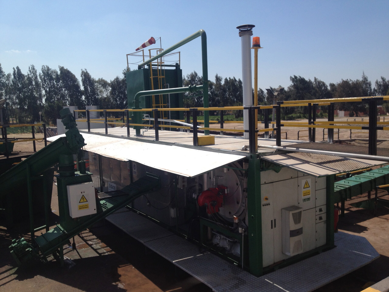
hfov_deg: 52.6
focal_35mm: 35
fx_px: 393
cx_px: 194
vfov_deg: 40.7
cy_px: 146
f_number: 2.4
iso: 64
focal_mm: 4.28
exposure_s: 1/2513
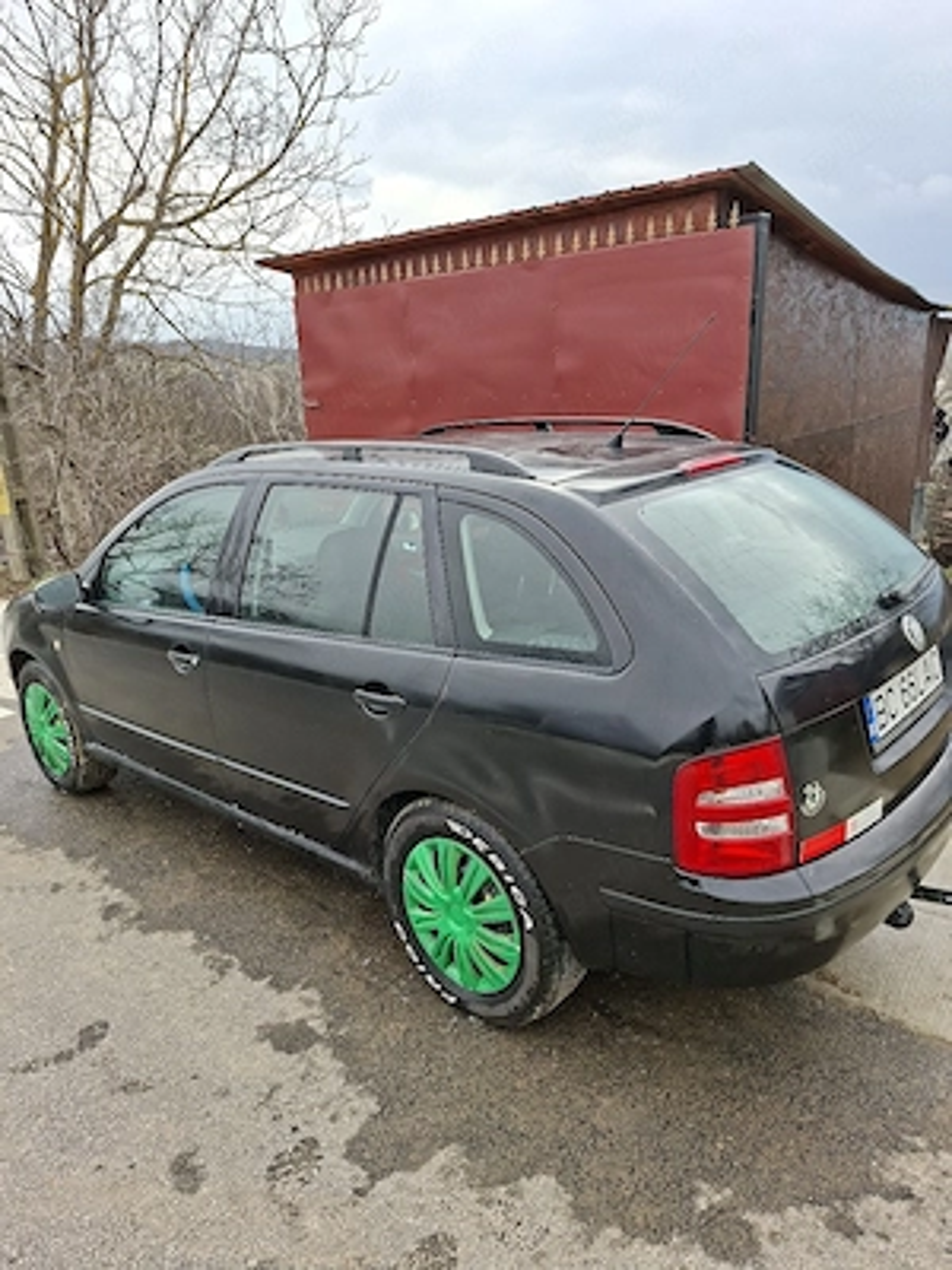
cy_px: 635
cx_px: 476
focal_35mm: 23
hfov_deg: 58.9
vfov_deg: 73.9
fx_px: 843
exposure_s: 1/909
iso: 50
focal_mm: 5.54
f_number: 1.8
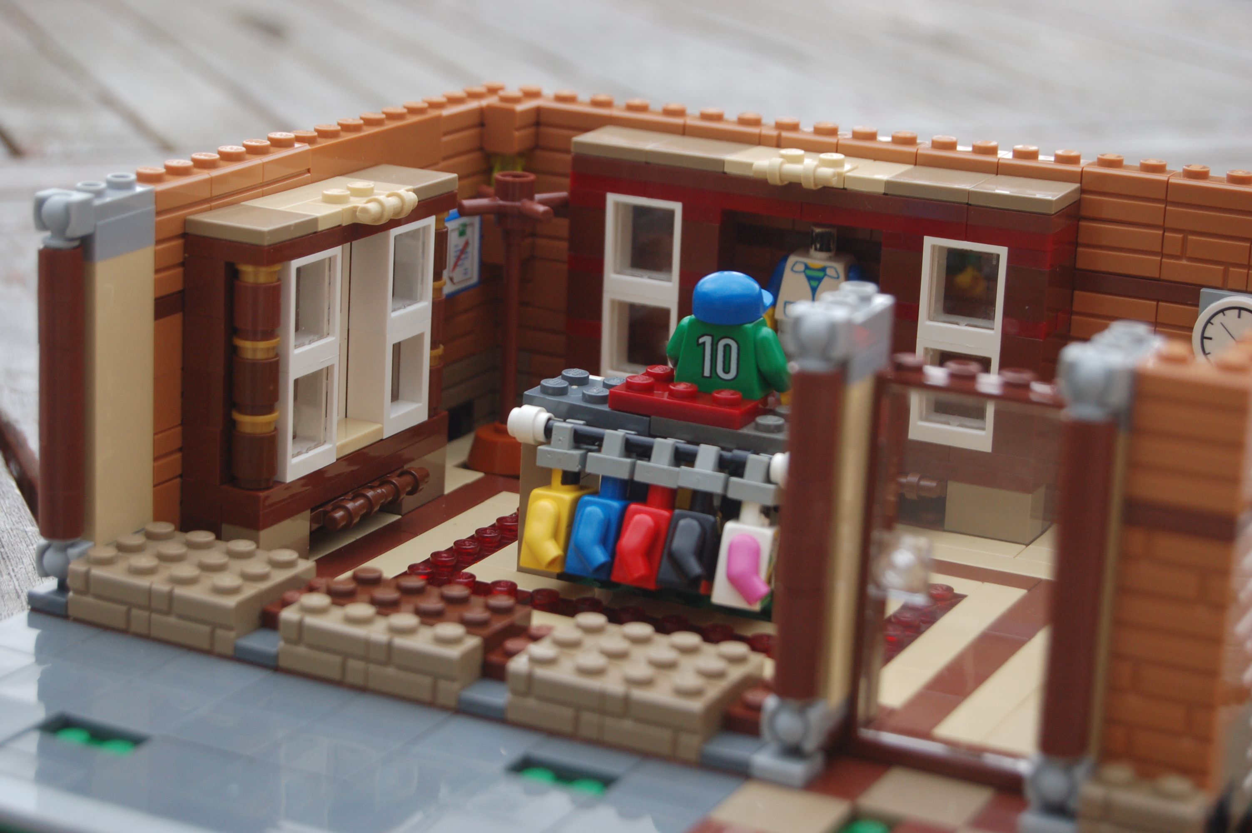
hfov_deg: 24.6
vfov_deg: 16.5
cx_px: 626
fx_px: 2867
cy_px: 416
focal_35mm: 82
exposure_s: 1/160
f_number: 5.6
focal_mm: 55
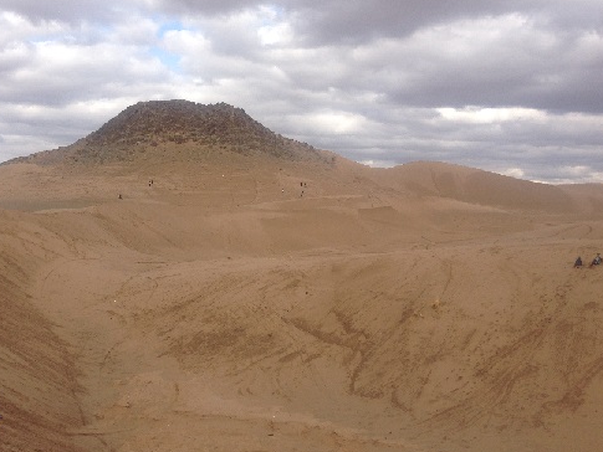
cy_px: 206
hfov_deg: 46.7
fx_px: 697
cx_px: 270
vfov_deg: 35.9
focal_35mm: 40
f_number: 2.4
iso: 50
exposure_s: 1/1427
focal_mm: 4.12
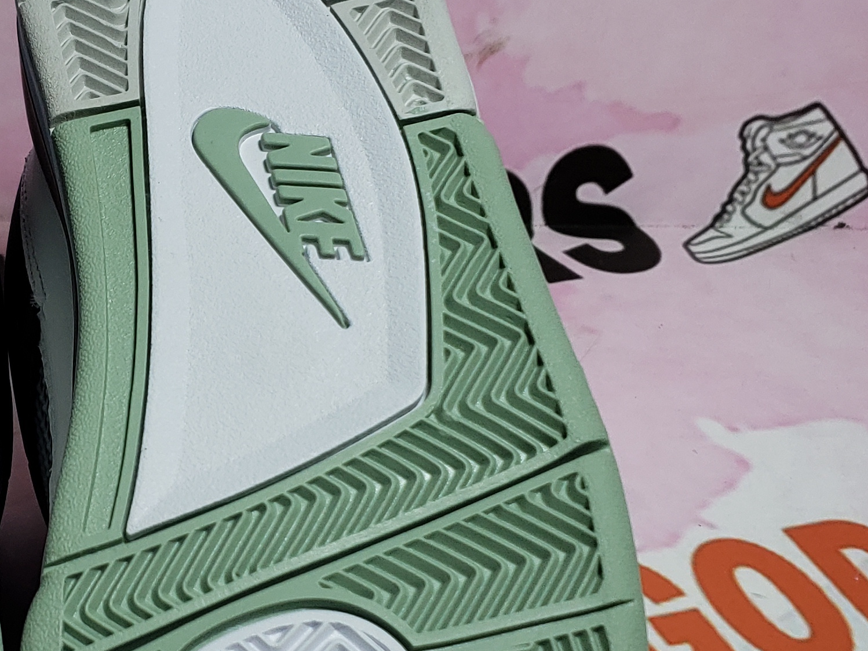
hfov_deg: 27.0
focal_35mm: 70
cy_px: 490
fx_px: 1755
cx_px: 111
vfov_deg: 20.8
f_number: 1.5
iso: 50
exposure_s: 1/744
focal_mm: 4.3
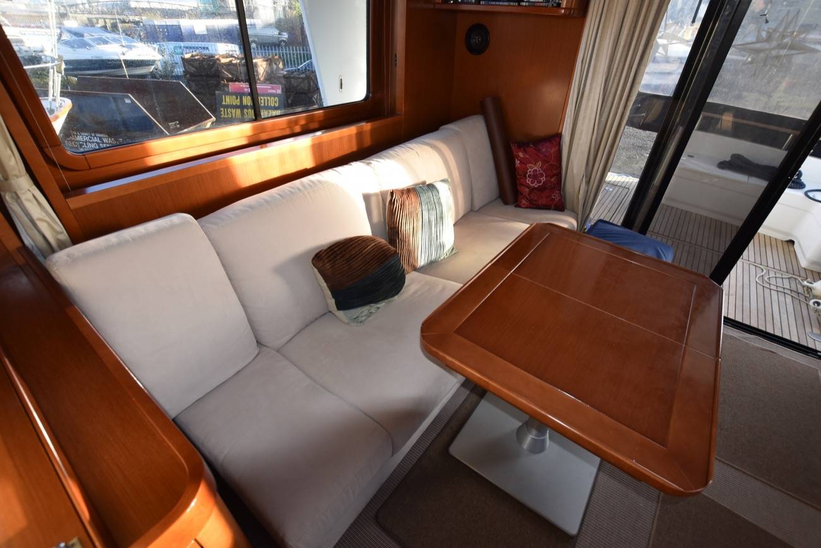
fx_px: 342
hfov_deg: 100.4
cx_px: 410
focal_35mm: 15
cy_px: 274
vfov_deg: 77.3
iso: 500
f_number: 5.6
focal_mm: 10
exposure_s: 1/125
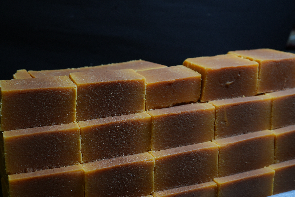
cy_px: 98
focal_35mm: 50
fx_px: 410
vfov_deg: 27.0
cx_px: 148
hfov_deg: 39.6
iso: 640
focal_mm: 50
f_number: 6.3
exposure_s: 1/100
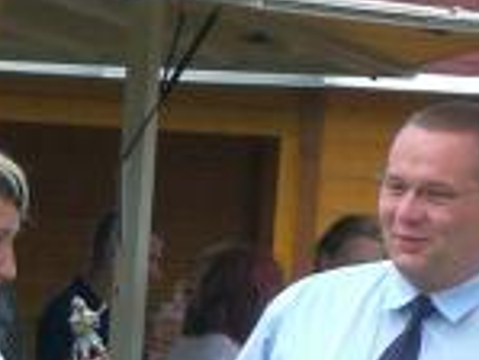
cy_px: 334
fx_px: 6786
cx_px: 170
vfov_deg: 3.0
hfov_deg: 4.0
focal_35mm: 490
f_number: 5.9
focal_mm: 18.9
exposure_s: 1/320
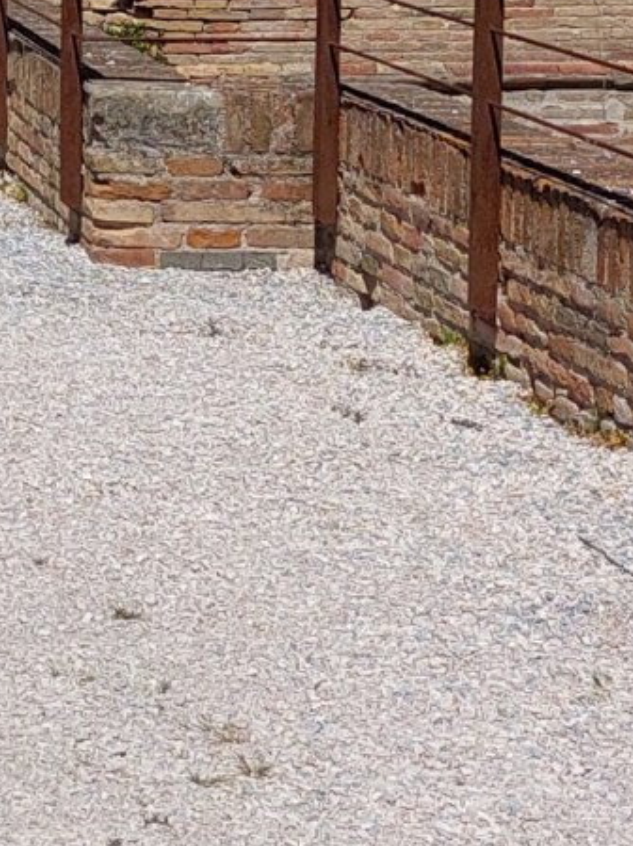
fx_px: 2613
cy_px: -541
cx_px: -560
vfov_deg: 16.3
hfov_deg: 12.4
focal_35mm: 107
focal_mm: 5.23
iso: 25
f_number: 1.8
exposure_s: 1/3333
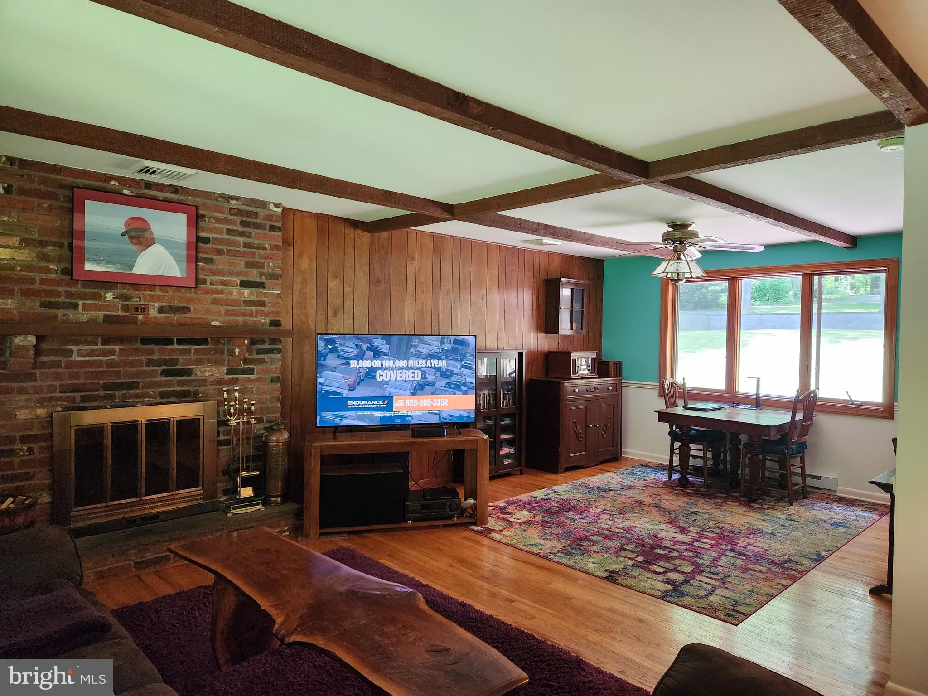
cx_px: 464
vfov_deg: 58.9
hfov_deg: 73.9
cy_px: 348
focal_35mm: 23
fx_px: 617
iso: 800
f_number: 1.8
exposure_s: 1/120
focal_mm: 5.4
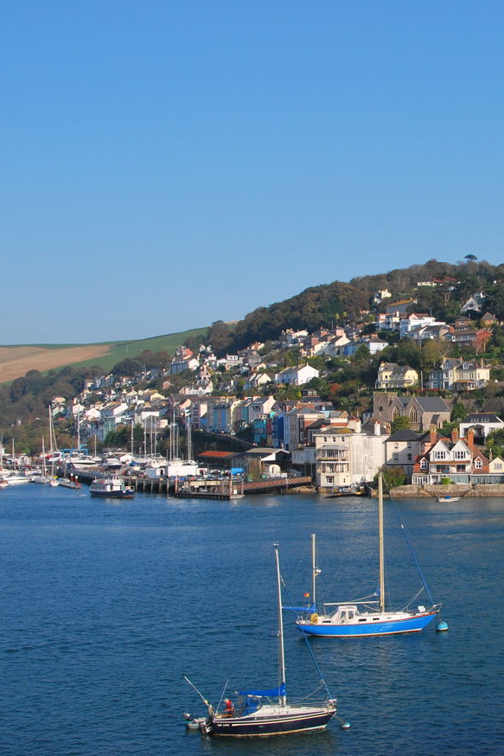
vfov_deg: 33.9
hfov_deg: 22.4
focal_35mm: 59
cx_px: 470
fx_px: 1238
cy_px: 378
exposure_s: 1/320
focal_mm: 26
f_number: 10
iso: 200
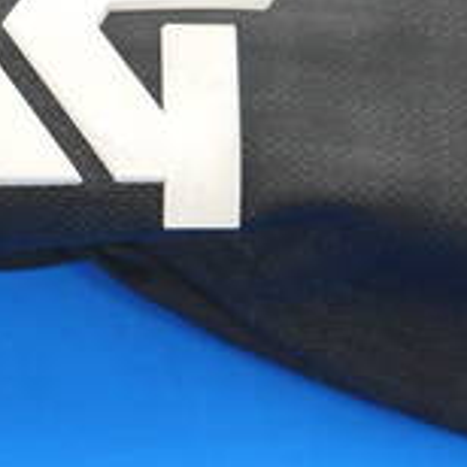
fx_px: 2579
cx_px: -36
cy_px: 206
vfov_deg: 10.3
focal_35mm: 169
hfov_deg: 10.2
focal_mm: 23
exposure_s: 1/60
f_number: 4.4
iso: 400
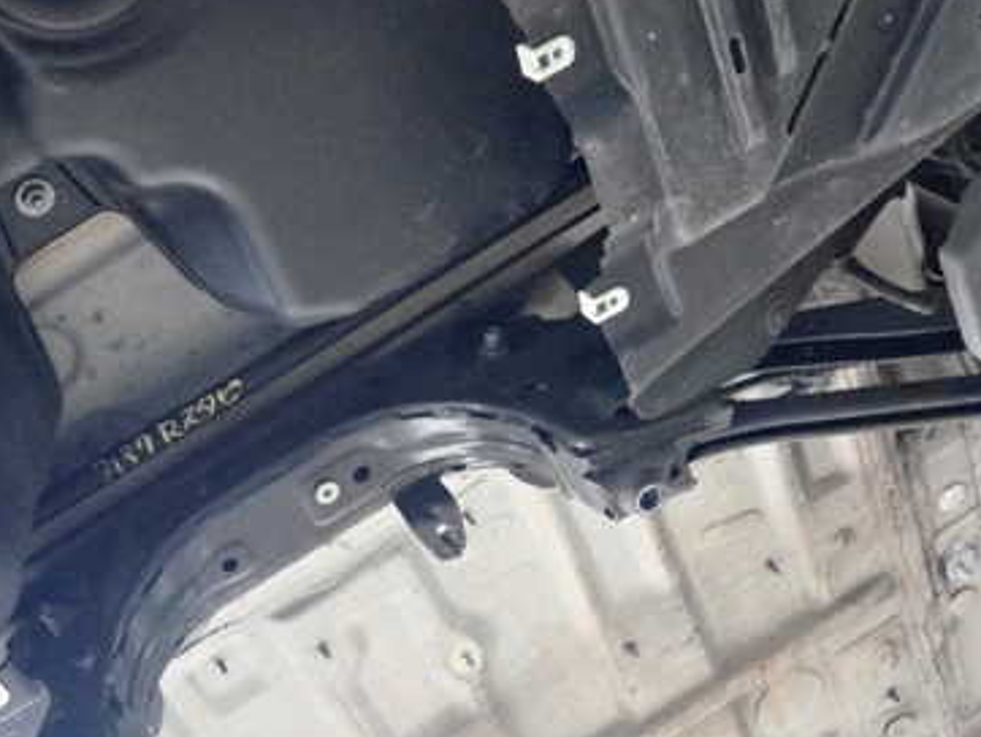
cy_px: 444
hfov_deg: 35.6
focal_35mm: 53
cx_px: 282
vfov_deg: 27.5
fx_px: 1503
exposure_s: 1/125
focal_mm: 5.79
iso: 2500
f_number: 2.4
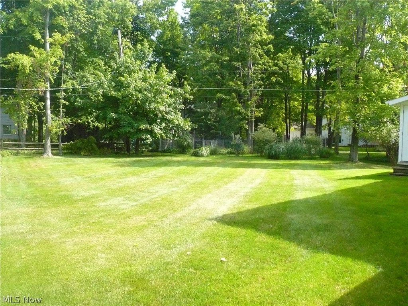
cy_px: 153
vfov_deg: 40.7
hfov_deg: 52.6
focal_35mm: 35
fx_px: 413
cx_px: 204
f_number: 8
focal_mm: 5.8
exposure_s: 1/160
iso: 400
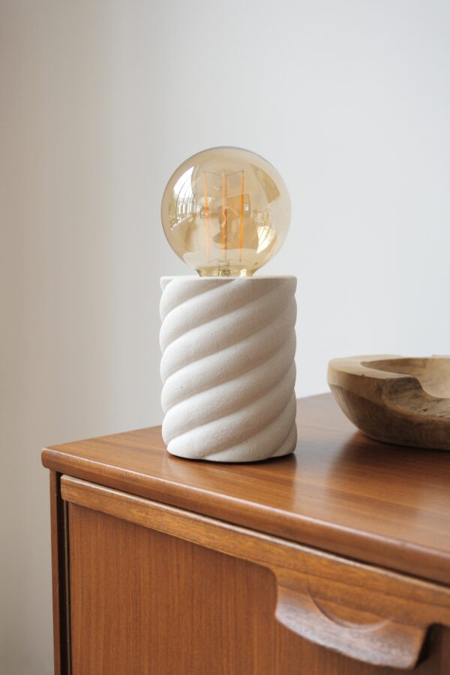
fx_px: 994
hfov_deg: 25.5
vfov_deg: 37.5
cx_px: 225
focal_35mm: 53
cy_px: 338
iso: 1250
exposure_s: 1/52
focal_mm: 35
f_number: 7.1
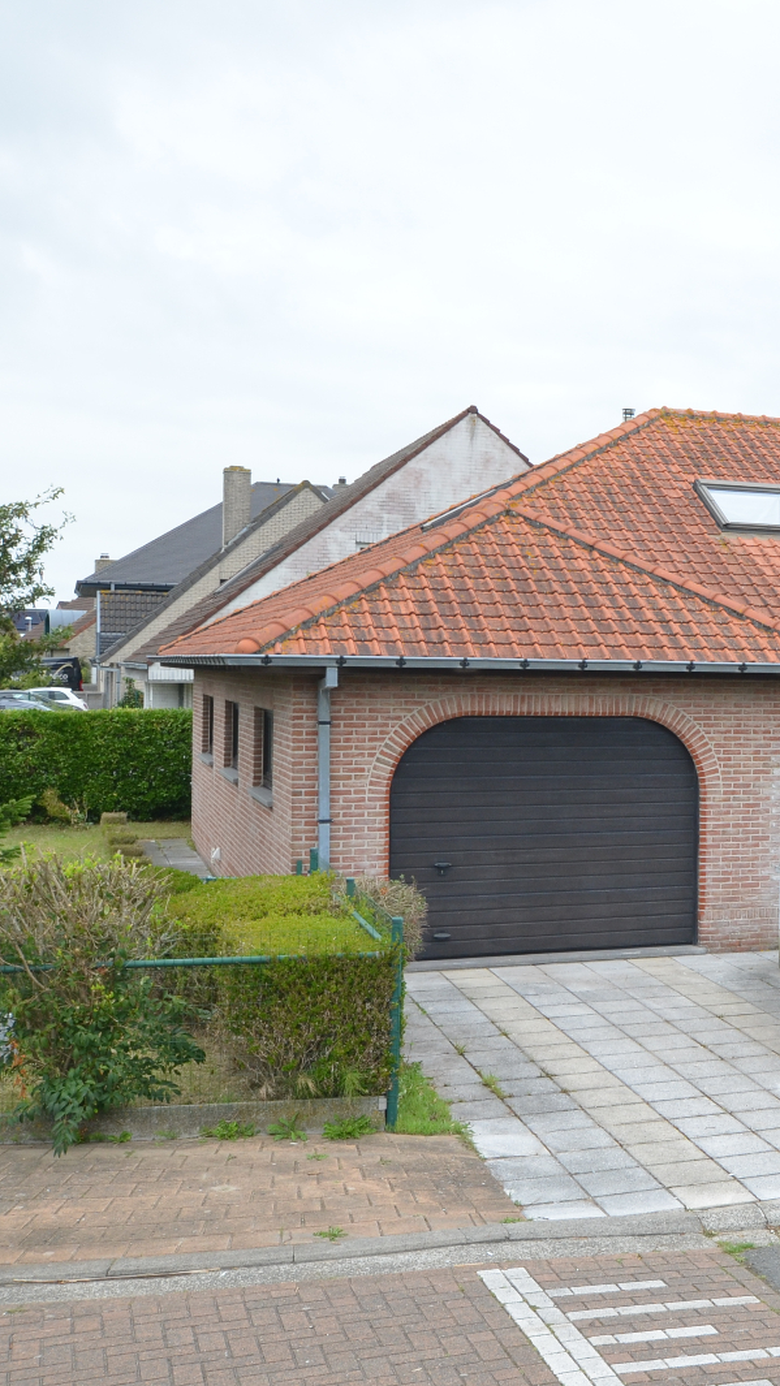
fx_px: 1765
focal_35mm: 48
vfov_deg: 42.9
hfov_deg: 23.1
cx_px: 908
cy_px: 688
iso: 400
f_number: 9
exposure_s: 1/250
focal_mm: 20
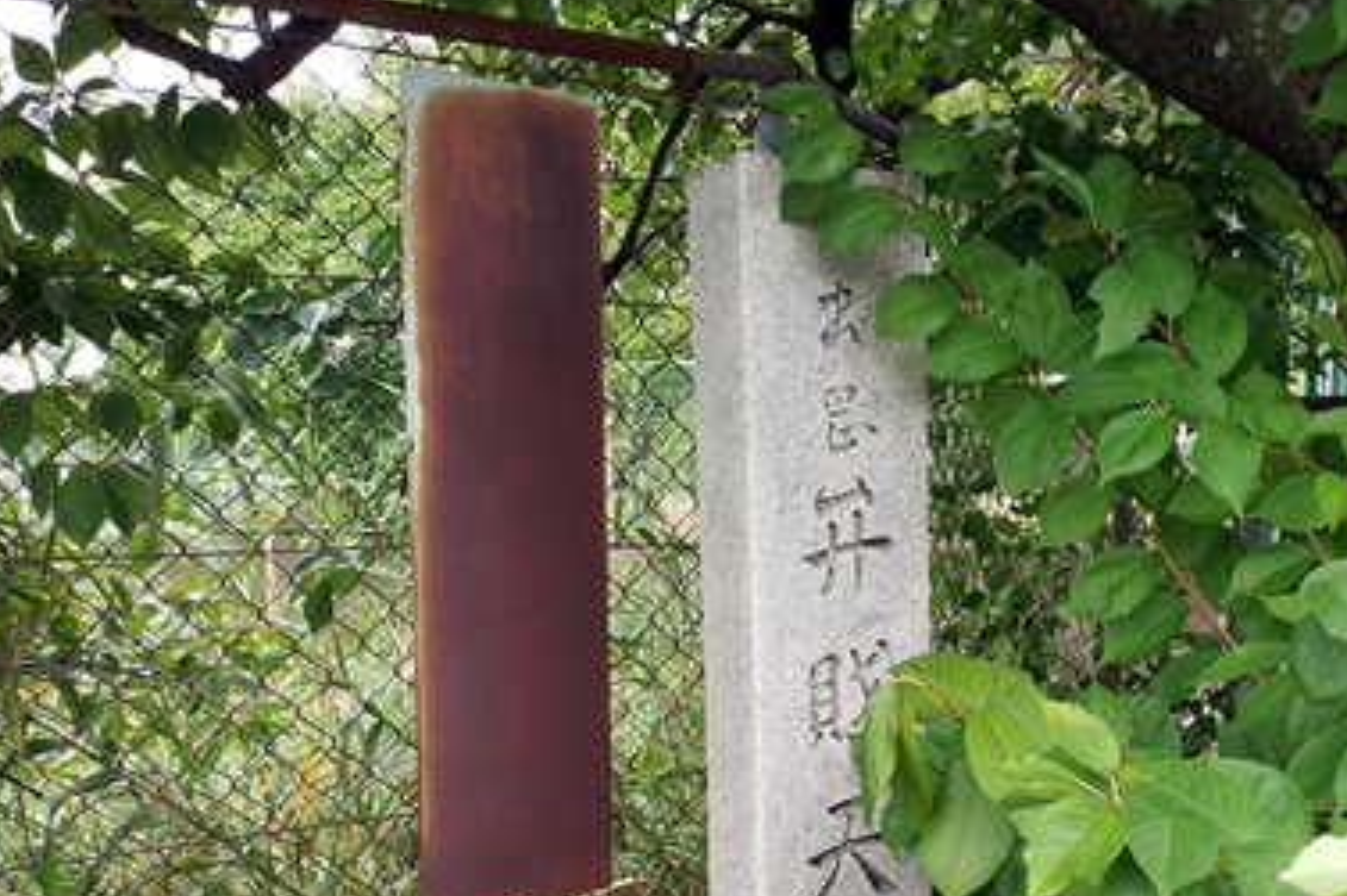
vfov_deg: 25.2
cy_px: 689
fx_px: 1982
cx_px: 918
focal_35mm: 53
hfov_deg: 37.1
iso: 108
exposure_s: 1/100
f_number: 2
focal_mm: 4.5
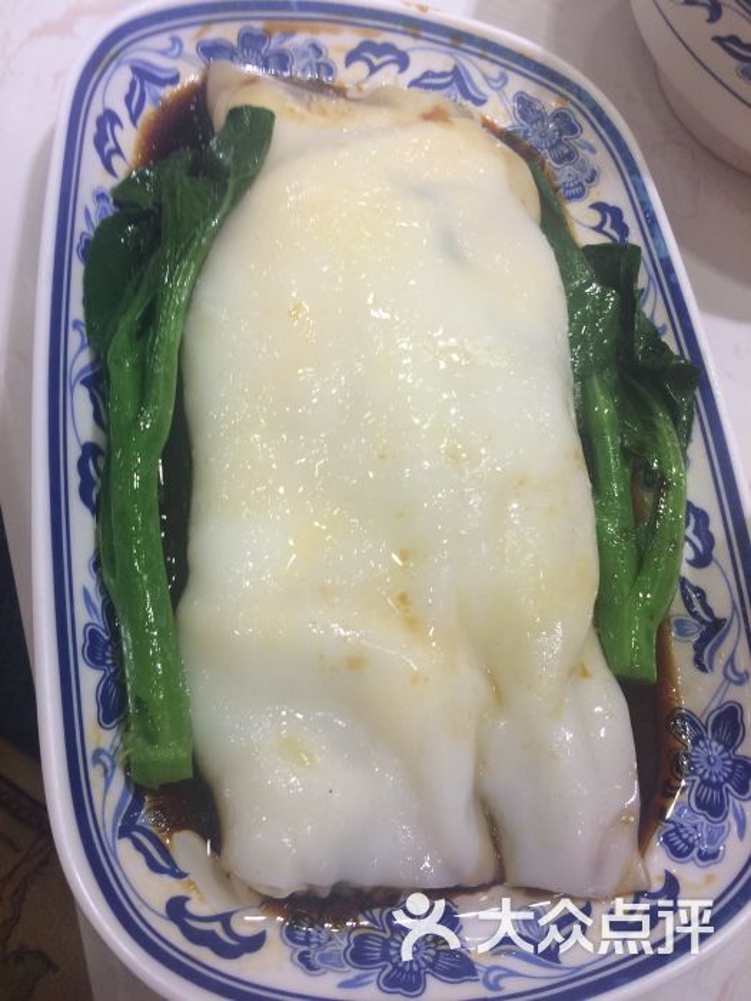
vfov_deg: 61.7
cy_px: 500
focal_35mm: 29
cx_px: 376
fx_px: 839
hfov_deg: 48.2
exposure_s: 1/100
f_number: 2.2
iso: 64
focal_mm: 4.15
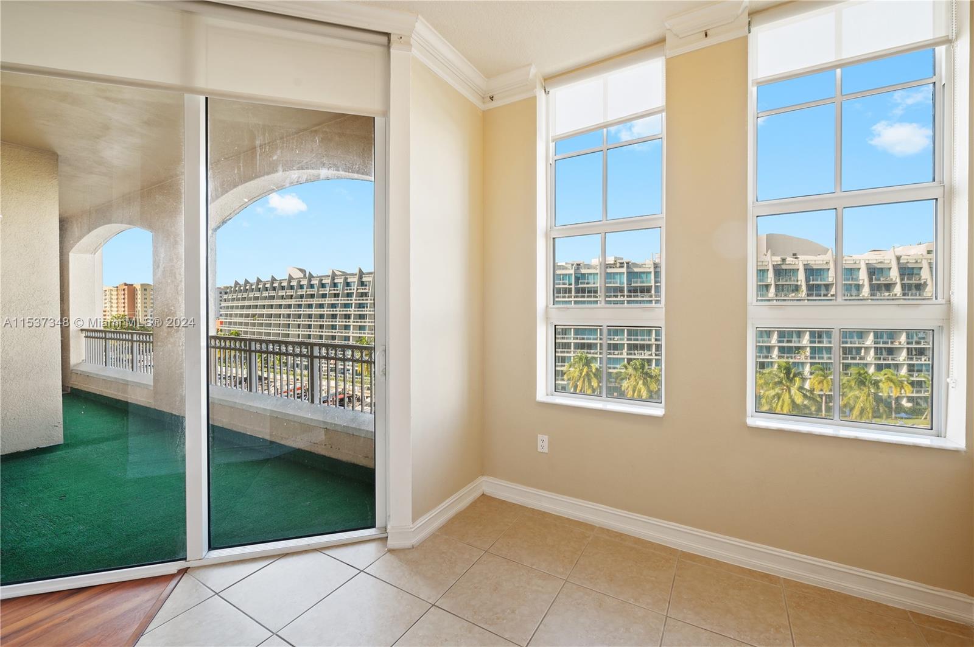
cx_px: 487
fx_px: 378
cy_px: 324
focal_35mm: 14
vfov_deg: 81.1
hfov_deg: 104.3
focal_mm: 14
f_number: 8
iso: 200
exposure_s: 1/10
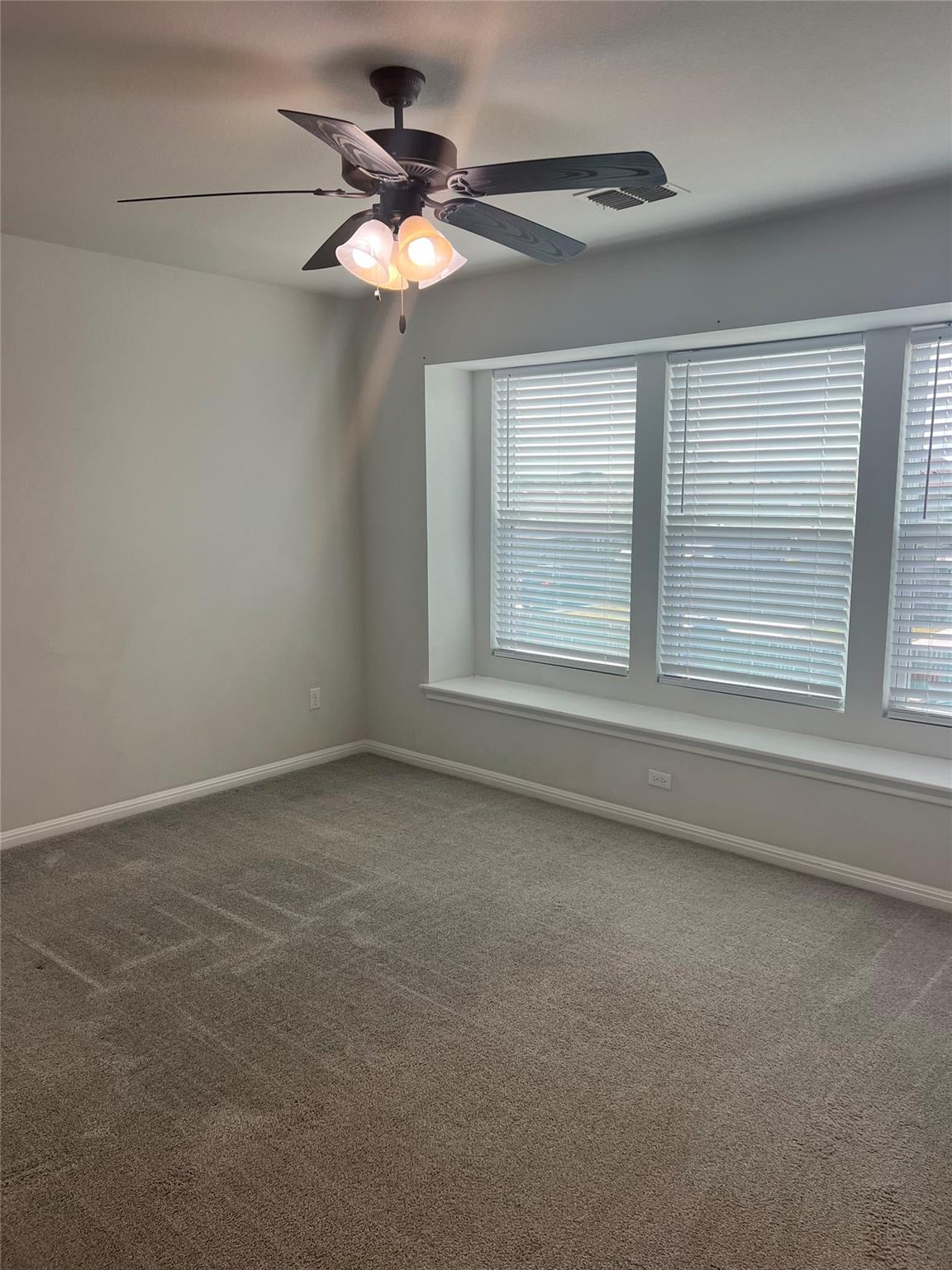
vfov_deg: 67.3
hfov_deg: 53.1
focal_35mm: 26
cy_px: 635
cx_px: 476
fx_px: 953
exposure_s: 1/312
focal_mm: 5.7
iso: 50
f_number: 1.5
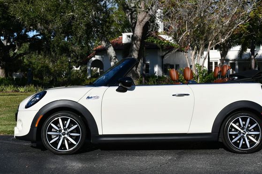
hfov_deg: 29.2
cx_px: 146
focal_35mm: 69
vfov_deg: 19.7
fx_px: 502
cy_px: 84
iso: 100
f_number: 10
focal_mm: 30
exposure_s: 1/400
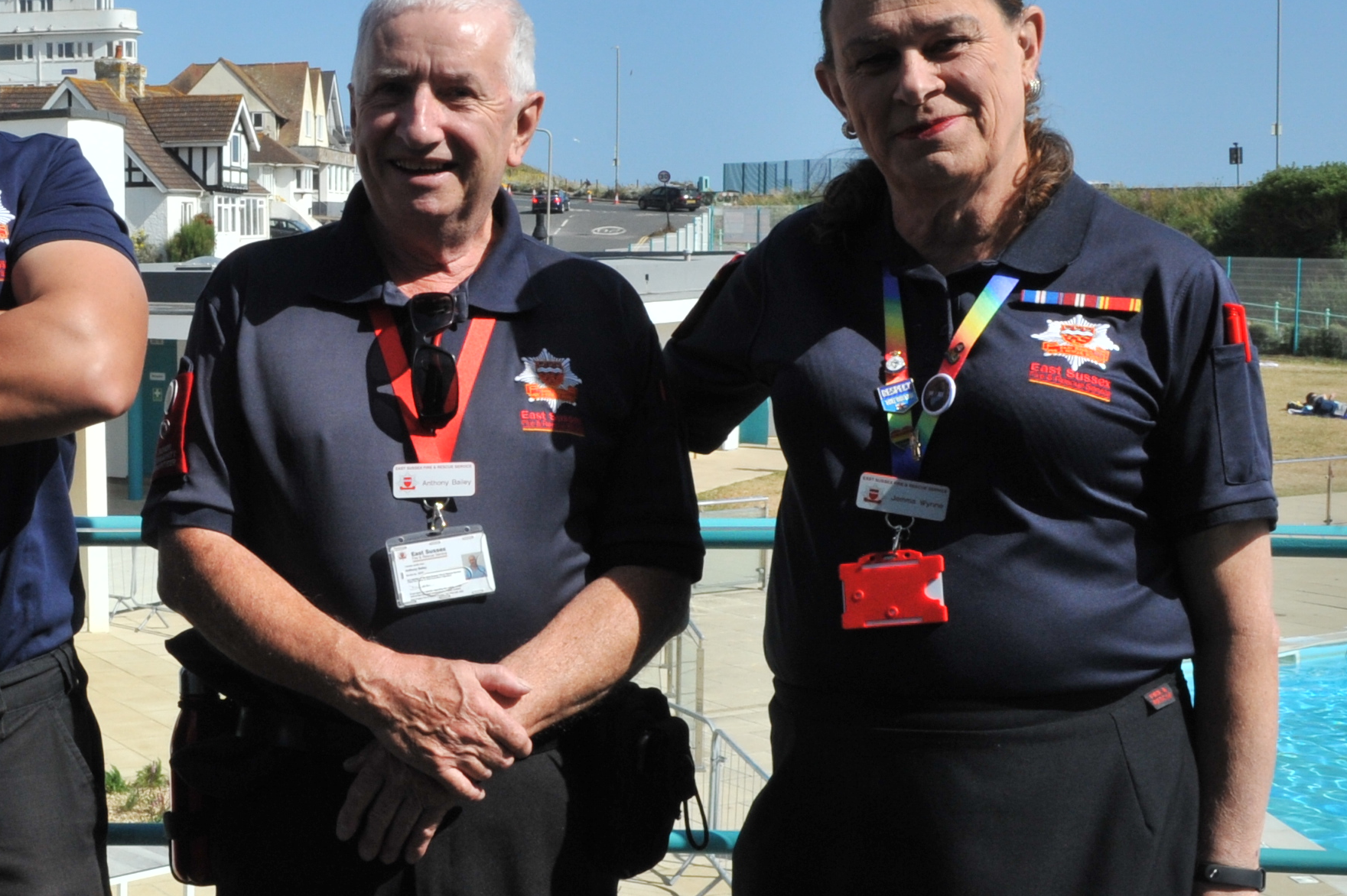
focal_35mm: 58
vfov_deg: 23.3
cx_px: 132
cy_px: 414
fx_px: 2169
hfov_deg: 32.7
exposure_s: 1/400
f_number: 22
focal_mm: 24
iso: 800
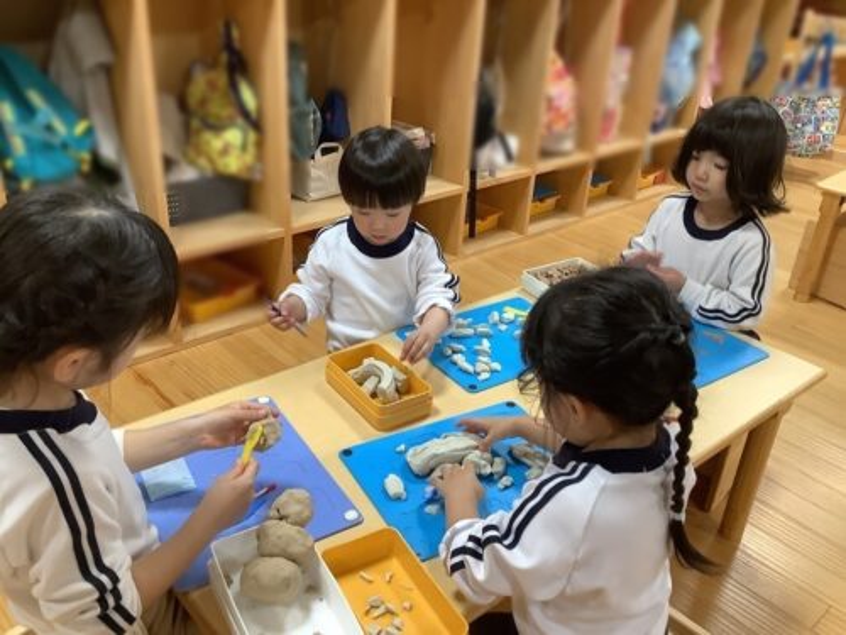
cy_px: 318
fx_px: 758
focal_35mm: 31
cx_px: 423
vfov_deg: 45.4
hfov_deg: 58.4
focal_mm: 3.3
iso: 160
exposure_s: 1/60
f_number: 2.4
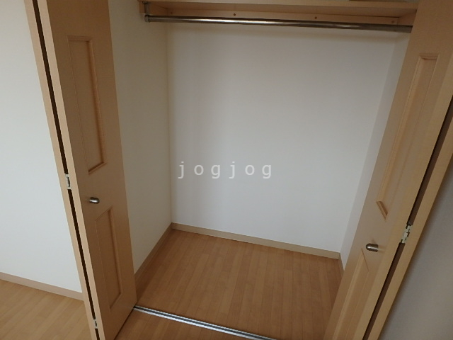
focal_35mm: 21
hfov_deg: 79.0
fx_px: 275
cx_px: 226
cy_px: 170
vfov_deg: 63.4
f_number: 3.5
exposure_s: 1/60
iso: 200
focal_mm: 3.7
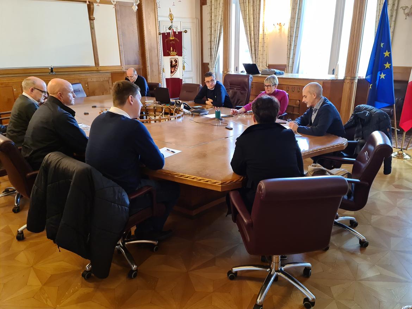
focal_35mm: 27
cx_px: 206
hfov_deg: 65.3
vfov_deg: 51.4
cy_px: 154
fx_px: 321
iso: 640
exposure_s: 1/33
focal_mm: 5.9
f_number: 2
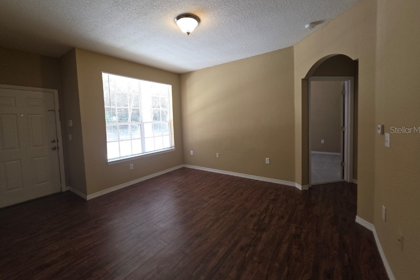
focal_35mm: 14
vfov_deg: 81.1
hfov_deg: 104.3
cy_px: 130
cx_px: 213
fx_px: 163
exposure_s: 1/60
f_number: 1.9
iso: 160
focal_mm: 2.2
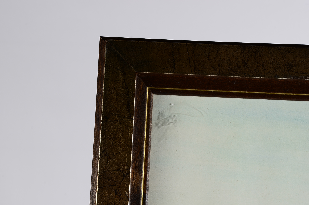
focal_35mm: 112
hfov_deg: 18.2
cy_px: 102
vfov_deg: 12.1
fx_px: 964
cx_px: 154
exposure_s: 1/160
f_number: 13
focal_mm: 75
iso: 100
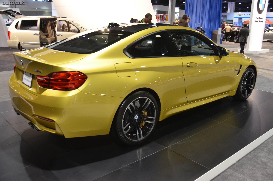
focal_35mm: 33
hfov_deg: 57.3
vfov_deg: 39.8
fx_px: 250
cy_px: 90
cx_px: 136
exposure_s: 1/50
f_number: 3.8
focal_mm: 22
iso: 1600
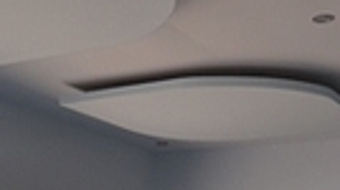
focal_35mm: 85
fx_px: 765
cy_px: 395
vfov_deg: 12.3
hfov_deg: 24.7
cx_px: 82
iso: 200
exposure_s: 1/250
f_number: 4
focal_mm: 10
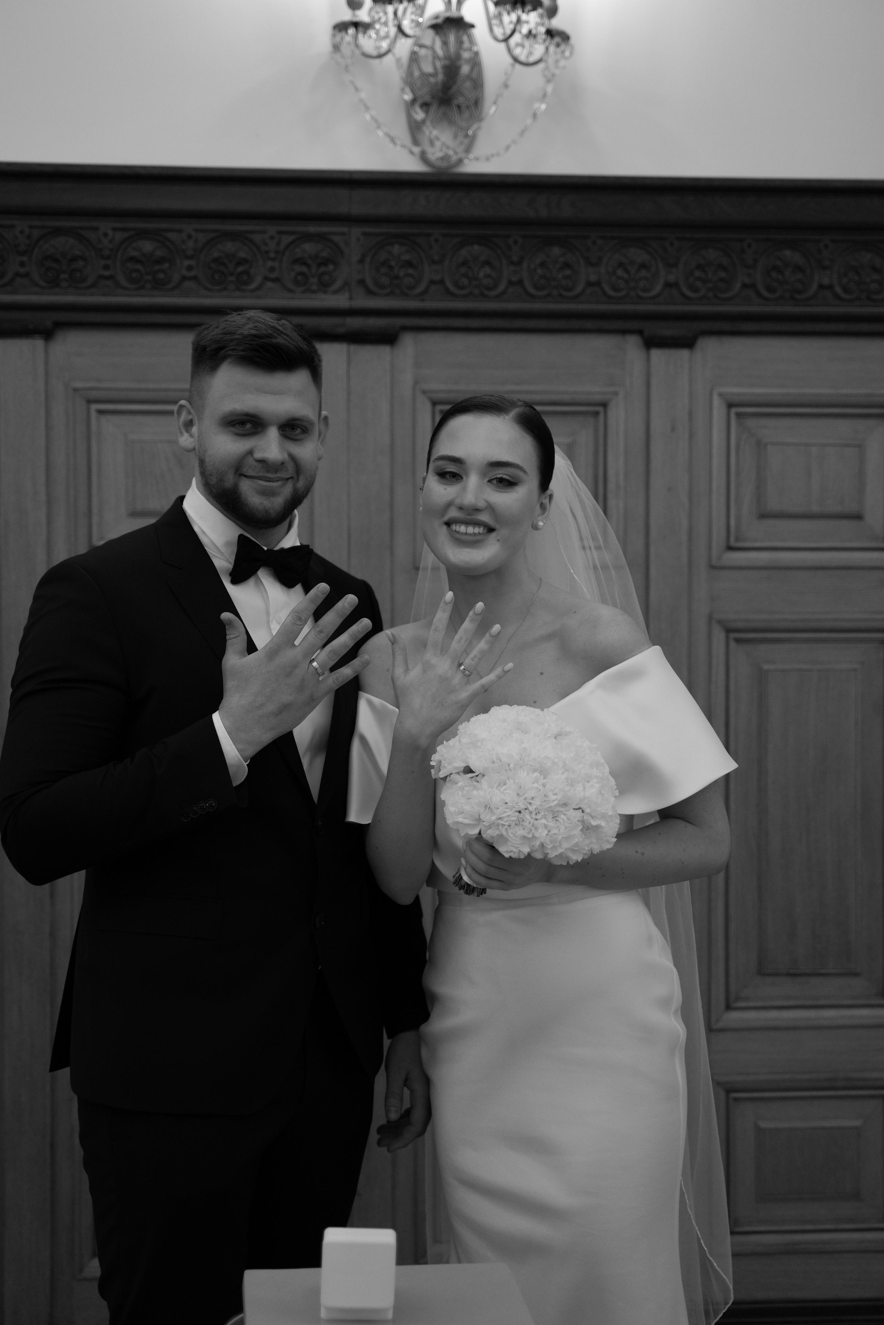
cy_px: 662
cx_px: 442
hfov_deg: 29.9
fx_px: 1657
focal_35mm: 45
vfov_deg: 43.6
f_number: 2.8
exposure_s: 1/320
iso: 800
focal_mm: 45
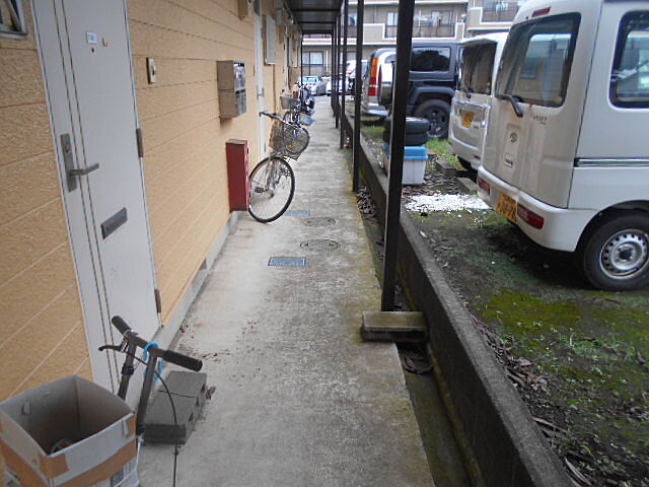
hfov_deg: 67.3
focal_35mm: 26
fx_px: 487
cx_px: 324
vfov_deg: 53.1
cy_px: 244
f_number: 3.2
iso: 80
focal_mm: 4.6
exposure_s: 1/60
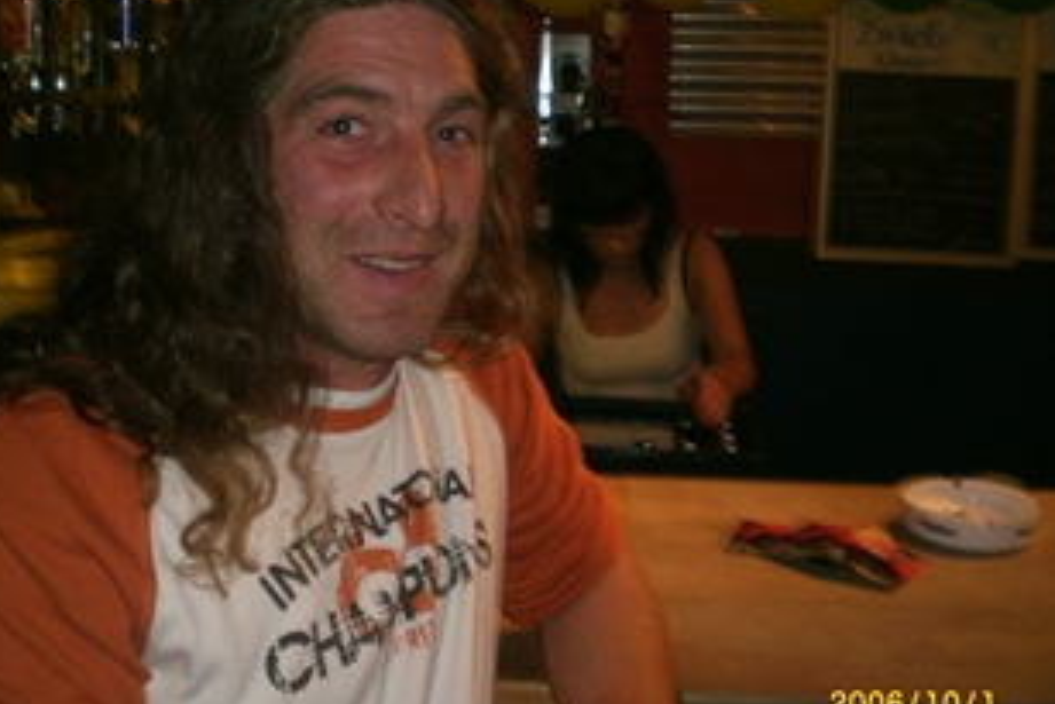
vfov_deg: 29.9
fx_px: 1319
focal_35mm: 45
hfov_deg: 43.5
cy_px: 343
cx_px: 467
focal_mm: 6.3
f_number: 3.1
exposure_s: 1/30
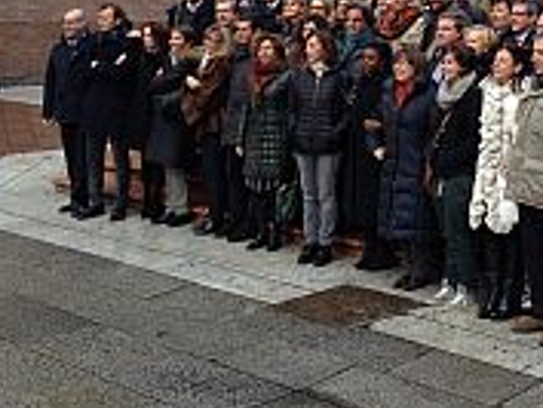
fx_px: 1240
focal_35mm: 79
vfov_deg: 18.1
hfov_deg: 24.3
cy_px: -21
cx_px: 436
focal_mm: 4.28
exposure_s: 1/368
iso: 50
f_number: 2.4
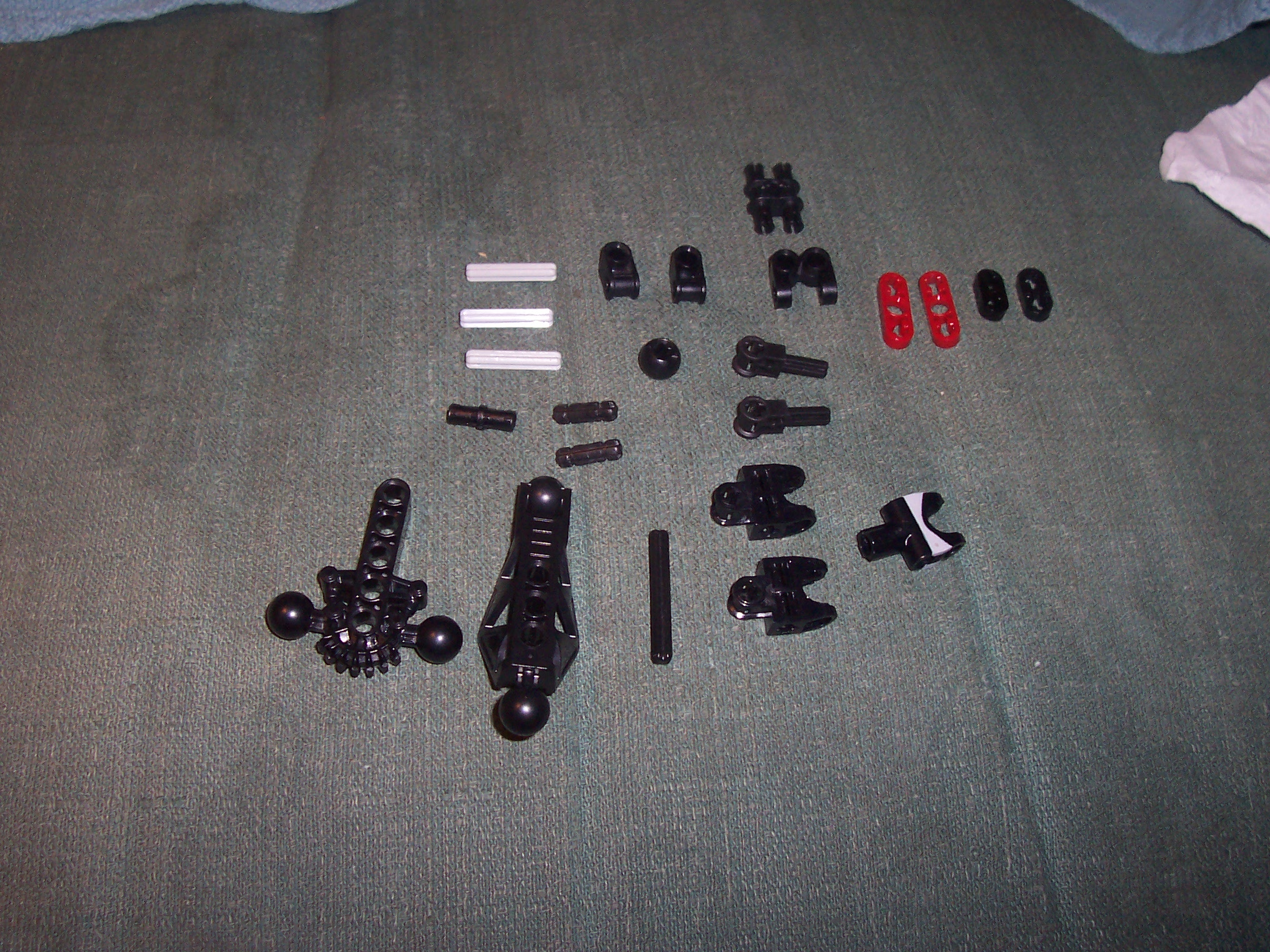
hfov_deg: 50.1
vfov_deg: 38.7
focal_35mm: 37
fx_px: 1357
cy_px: 476
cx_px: 635
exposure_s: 1/60
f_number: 2.8
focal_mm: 5.6
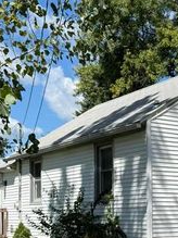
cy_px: 189
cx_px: 179
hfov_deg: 19.5
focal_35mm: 73
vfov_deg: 26.2
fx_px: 501
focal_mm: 6.76
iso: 80
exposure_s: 1/4673
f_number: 1.78
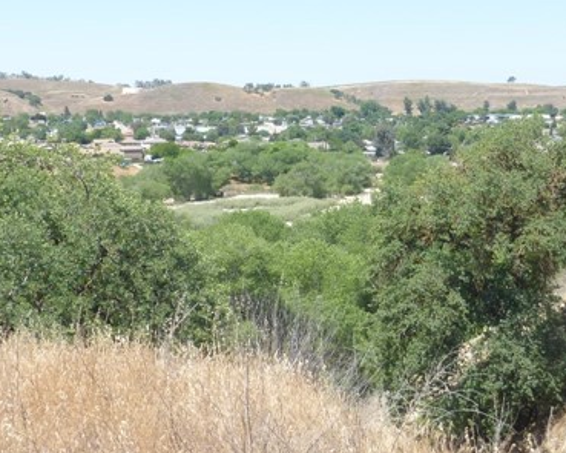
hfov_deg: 29.0
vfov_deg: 23.4
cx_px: 367
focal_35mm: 65
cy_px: 166
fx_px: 1089
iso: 100
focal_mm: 4.3
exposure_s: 1/500
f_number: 4
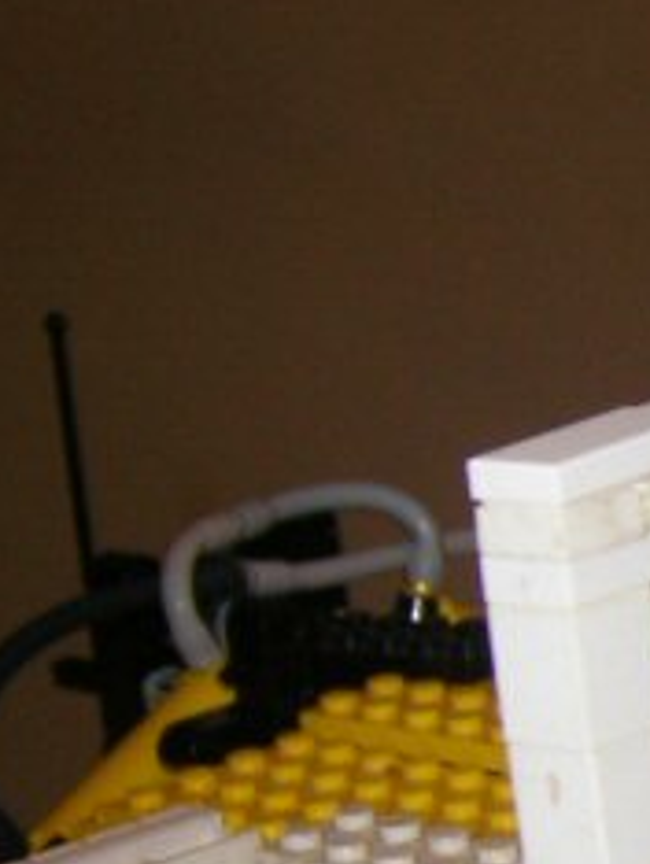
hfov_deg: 11.4
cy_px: 779
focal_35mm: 123
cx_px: 1067
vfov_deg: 15.8
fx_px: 3074
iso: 100
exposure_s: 1/60
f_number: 2.8
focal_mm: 60
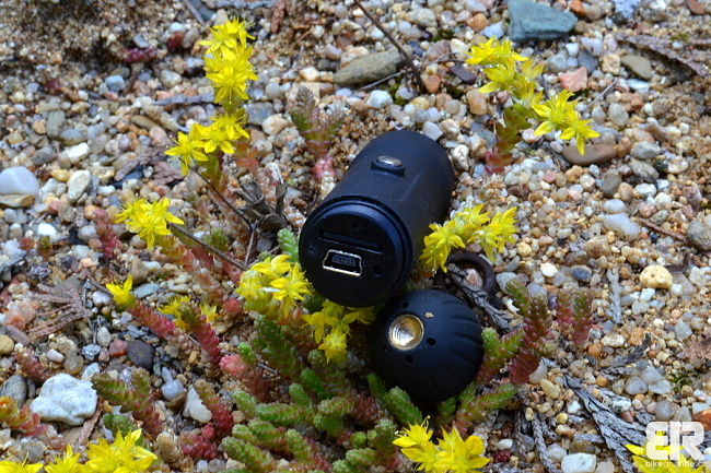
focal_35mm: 82
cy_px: 236
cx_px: 356
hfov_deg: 24.6
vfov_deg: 16.5
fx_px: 1629
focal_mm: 55
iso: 100
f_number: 20
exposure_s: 1/5
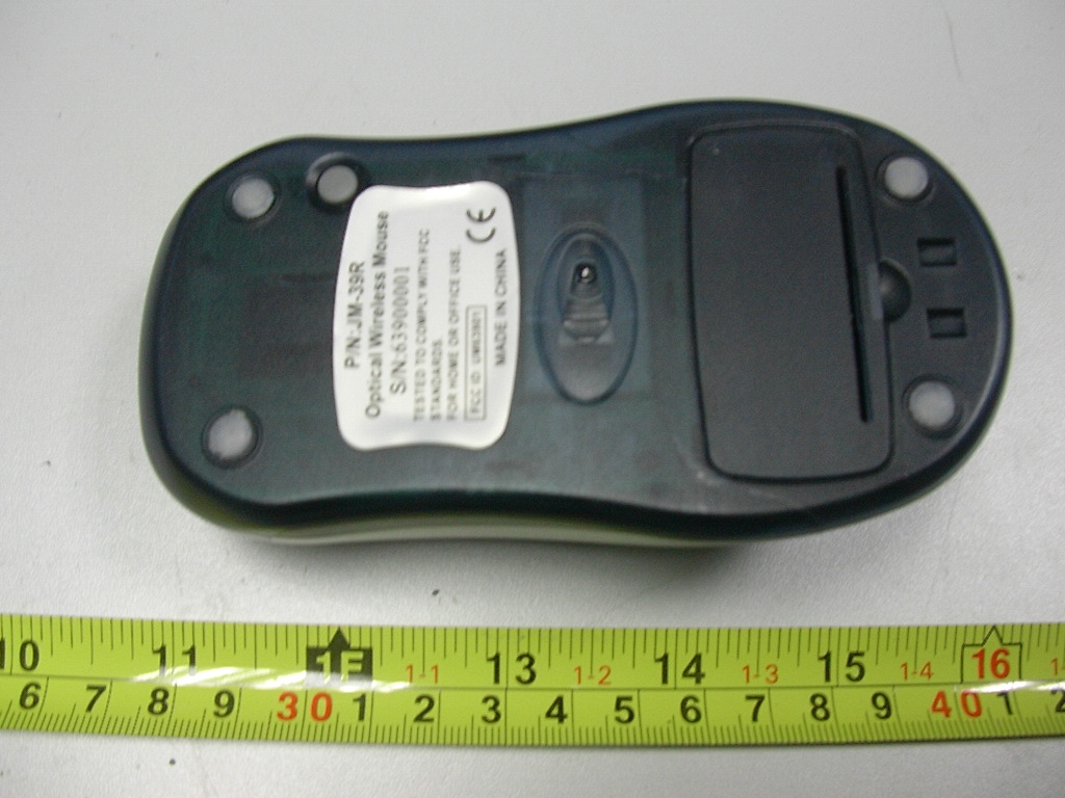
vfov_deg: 38.7
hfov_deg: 50.1
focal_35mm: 37
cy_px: 399
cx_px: 532
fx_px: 1138
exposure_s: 1/10.3
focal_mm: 5.6
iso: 70
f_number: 2.7
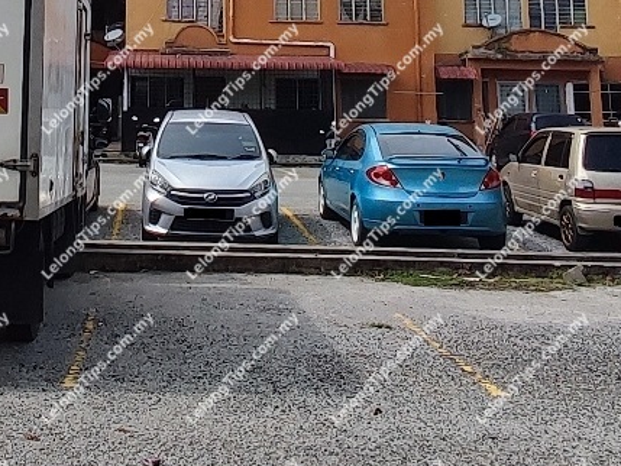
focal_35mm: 42
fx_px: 754
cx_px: 116
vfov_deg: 29.2
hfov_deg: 42.6
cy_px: -106
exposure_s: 1/1443
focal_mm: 1.65
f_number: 2.2
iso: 50
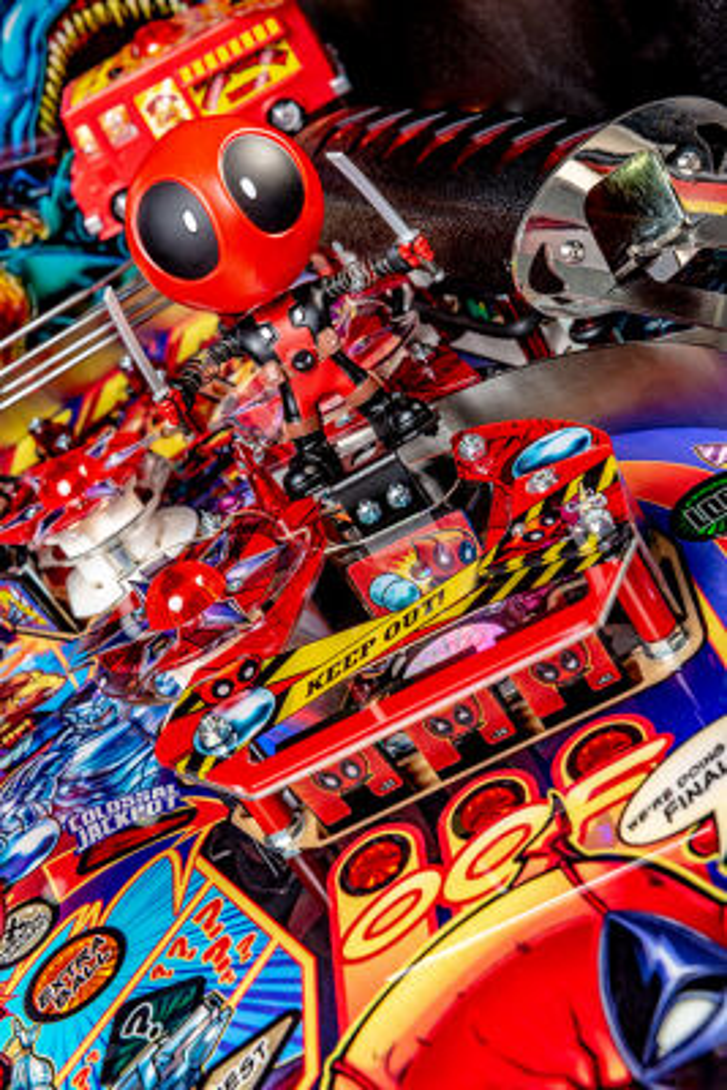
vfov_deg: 33.4
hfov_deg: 22.6
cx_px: 364
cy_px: 545
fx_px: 1816
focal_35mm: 60
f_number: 11
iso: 100
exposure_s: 1/100
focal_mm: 60
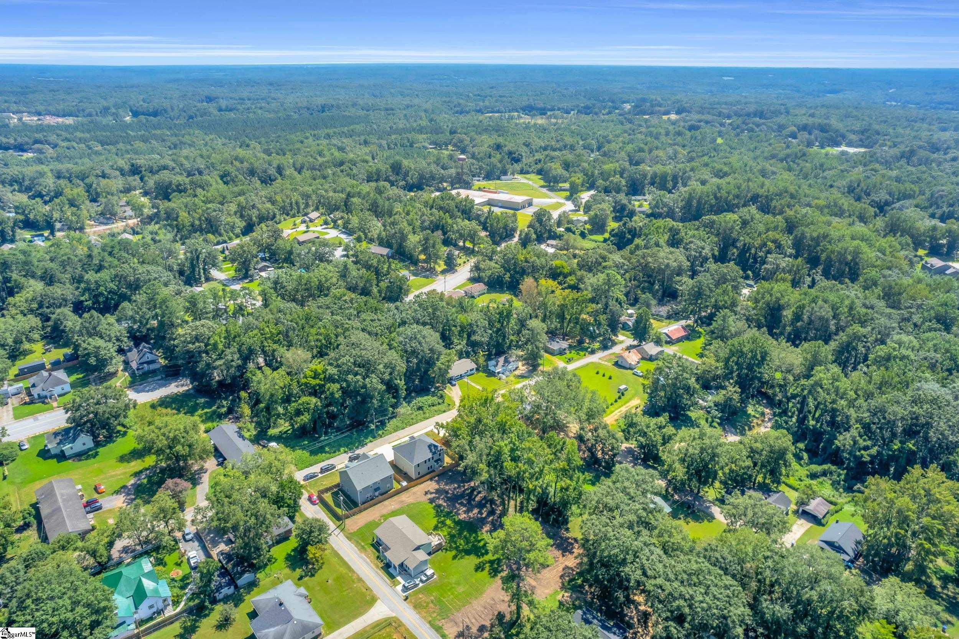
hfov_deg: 78.6
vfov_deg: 57.2
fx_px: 586
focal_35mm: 22
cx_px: 480
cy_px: 320
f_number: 2.8
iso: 100
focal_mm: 8.38
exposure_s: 1/240
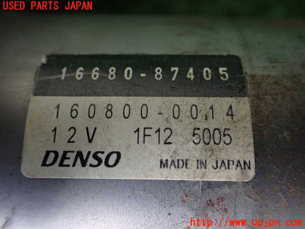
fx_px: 264
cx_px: 152
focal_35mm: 30
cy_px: 114
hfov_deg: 60.0
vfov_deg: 46.8
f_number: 2.3
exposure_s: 1/125
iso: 320
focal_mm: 5.4
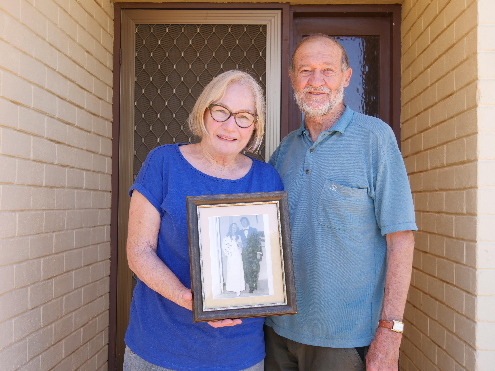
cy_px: 186
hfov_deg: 44.8
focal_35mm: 42
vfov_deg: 34.3
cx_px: 248
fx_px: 601
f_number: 4.5
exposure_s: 1/160
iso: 200
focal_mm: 21
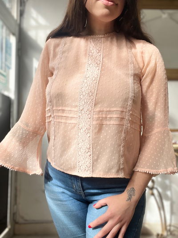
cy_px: 119
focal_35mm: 30
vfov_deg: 60.0
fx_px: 206
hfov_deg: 46.8
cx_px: 89
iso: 32
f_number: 2.2
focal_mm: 2.71
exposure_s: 1/121
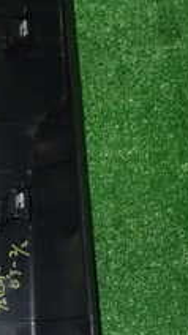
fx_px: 683
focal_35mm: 77
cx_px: -177
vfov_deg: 27.4
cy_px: 215
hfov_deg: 13.6
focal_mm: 4.5
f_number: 5.6
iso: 800
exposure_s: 1/30
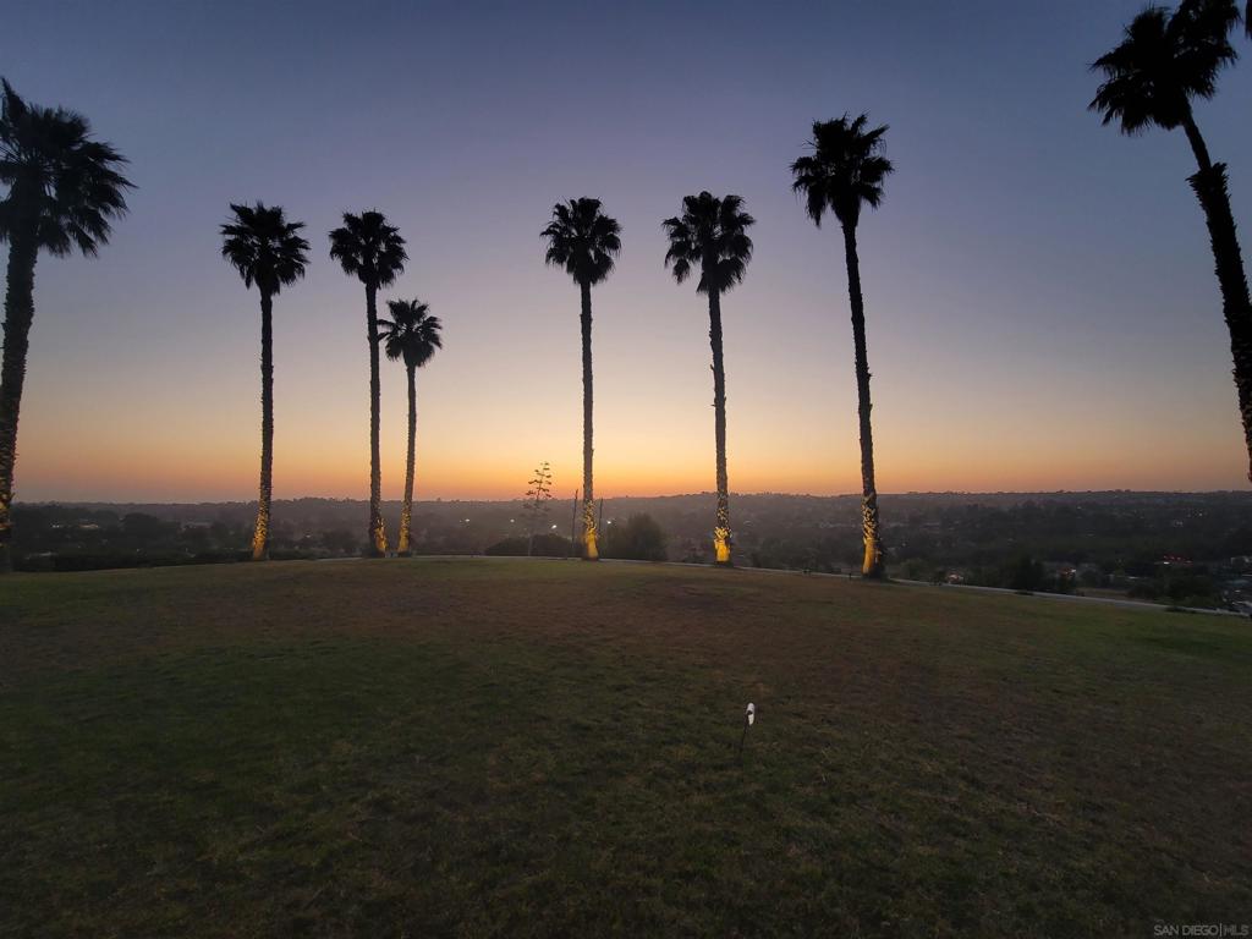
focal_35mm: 13
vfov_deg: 89.9
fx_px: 470
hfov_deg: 106.2
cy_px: 470
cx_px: 626
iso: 64
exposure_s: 1/60
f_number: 2.2
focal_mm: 2.2
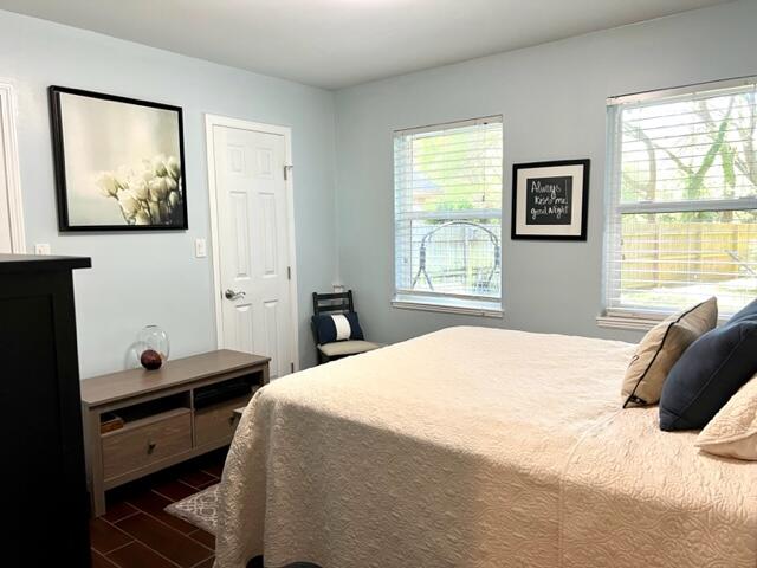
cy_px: 284
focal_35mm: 26
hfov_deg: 67.3
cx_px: 378
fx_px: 569
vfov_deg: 53.1
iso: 100
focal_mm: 5.7
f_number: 1.5
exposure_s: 1/60
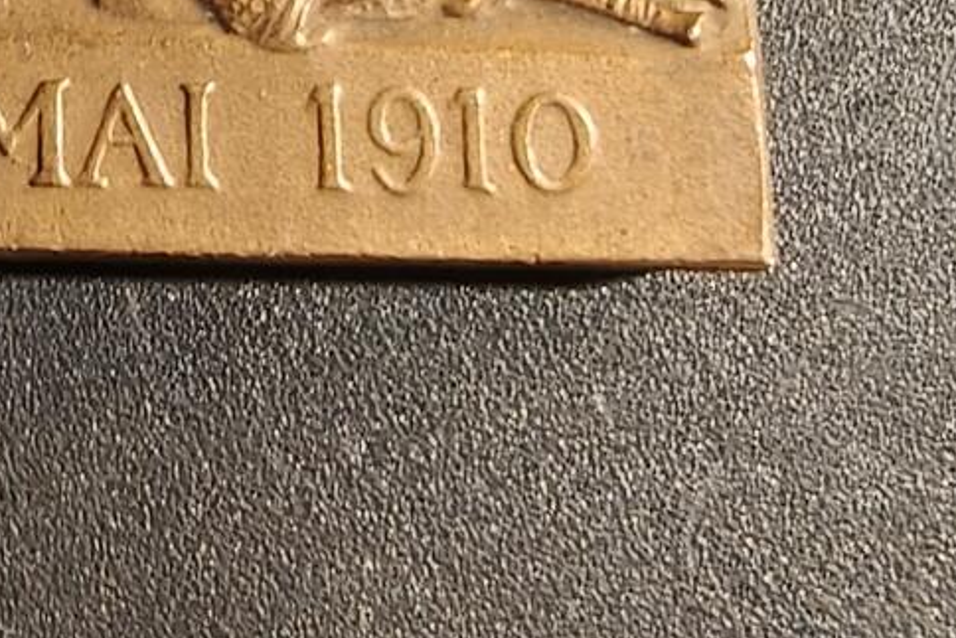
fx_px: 2364
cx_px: -304
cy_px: -373
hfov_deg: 20.7
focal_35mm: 89
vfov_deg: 14.2
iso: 200
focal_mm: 2.32
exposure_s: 1/54.4
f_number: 2
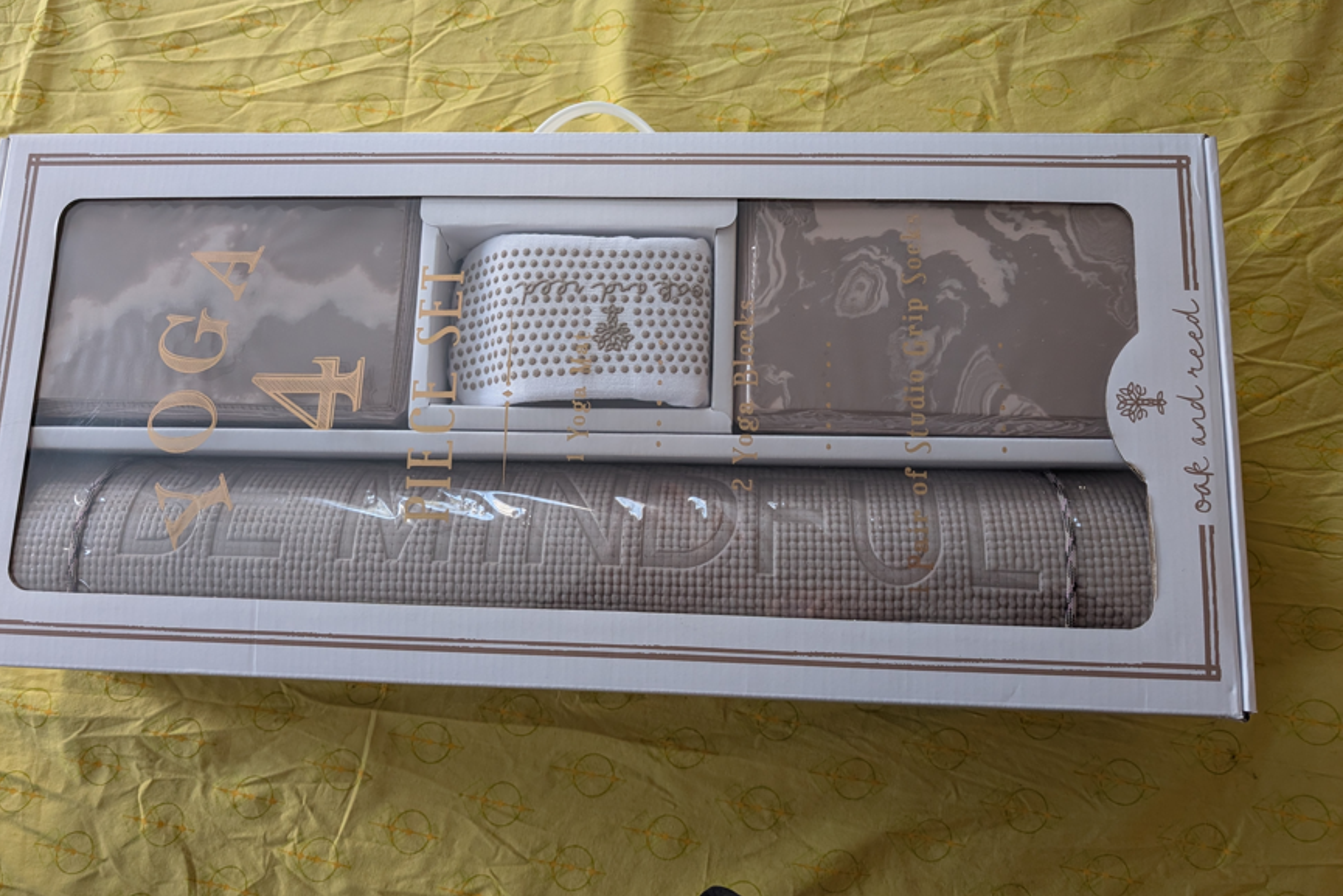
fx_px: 970
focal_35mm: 26
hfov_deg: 69.4
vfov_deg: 49.5
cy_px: 424
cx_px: 661
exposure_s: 1/113
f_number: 1.68
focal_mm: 6.9
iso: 520
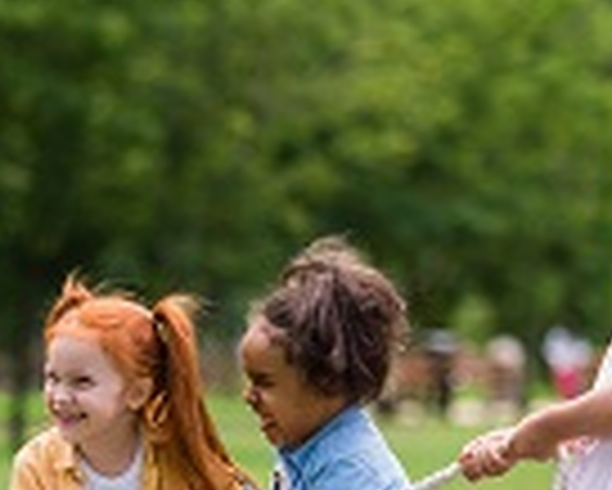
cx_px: -326
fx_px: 8483
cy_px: 369
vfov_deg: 3.3
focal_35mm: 468
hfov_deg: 4.1
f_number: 2.8
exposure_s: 1/640
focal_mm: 122
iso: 320
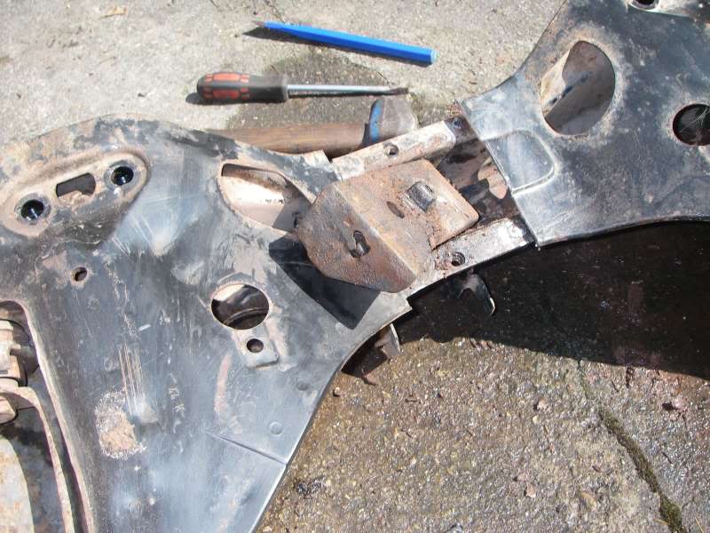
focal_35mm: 38
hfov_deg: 49.0
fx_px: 779
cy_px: 266
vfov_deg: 37.7
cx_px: 355
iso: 64
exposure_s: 1/200
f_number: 3.3
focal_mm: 6.3
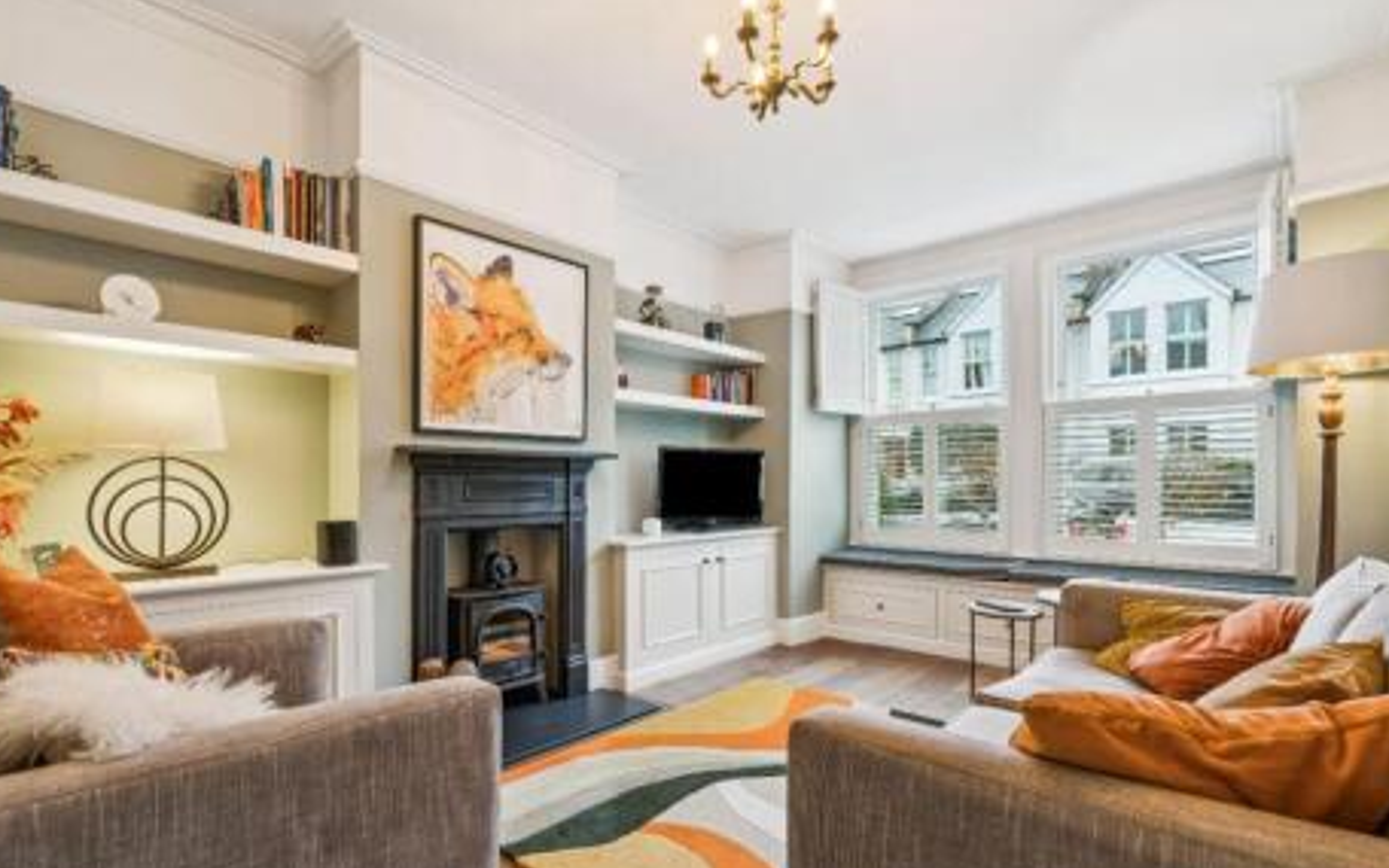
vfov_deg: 67.9
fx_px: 644
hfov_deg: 94.4
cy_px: 468
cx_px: 684
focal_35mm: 17
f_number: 11
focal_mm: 16
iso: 400
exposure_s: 1/15
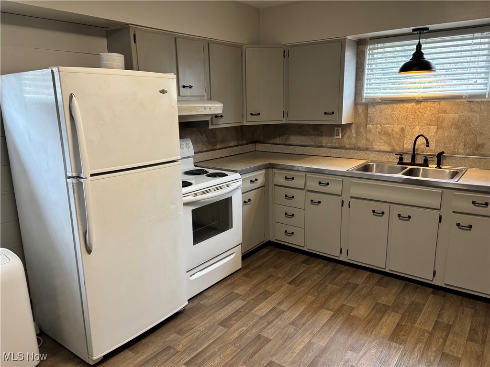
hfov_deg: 67.3
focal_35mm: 26
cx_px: 245
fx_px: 368
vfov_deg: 53.1
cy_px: 184
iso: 125
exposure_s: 1/60
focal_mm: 5.96
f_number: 1.6
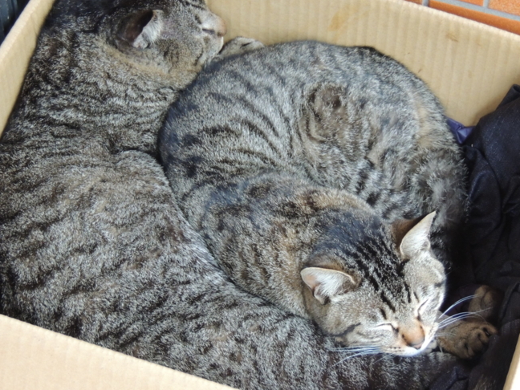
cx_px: 252
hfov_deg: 18.7
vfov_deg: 14.1
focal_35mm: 105
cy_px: 191
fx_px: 1577
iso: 640
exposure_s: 1/25
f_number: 4
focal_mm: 15.1
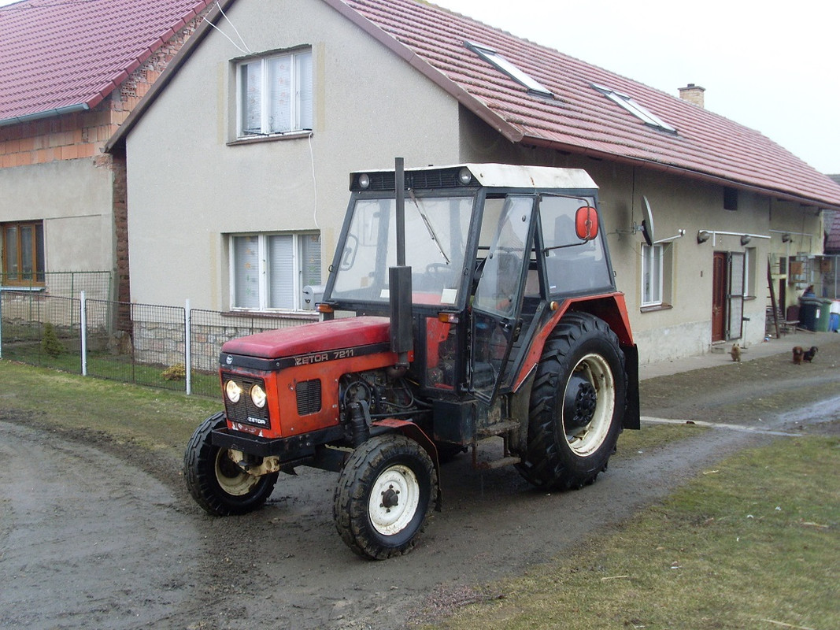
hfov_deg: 49.0
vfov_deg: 37.7
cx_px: 420
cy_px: 315
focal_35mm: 38
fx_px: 922
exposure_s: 1/125
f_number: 3
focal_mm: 6.3
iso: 80
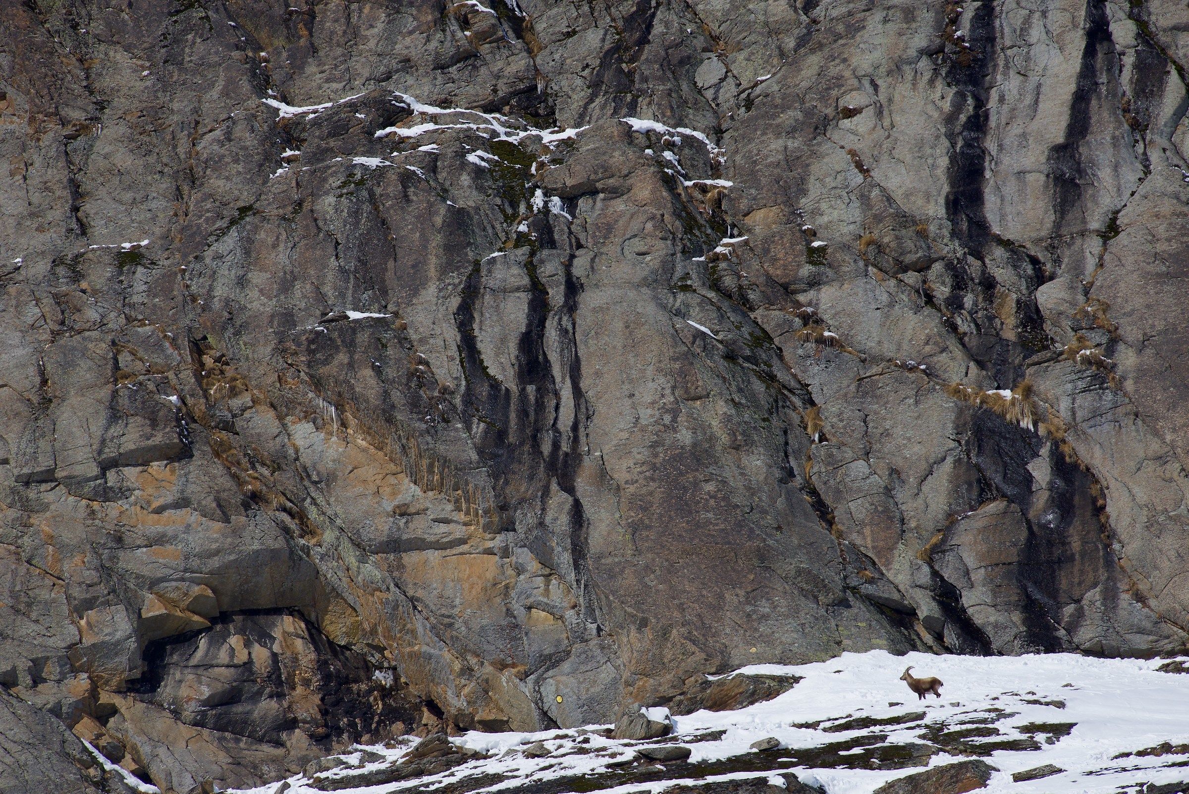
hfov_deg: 4.1
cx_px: 594
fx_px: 16519
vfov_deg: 2.8
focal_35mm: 500
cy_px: 397
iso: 320
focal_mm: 500
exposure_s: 1/800
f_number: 13
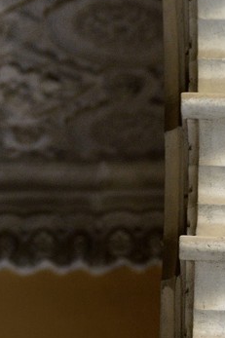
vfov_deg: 7.0
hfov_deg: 4.8
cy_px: 656
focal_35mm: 286
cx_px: 390
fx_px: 2684
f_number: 5
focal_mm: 62
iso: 1600
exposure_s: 1/60
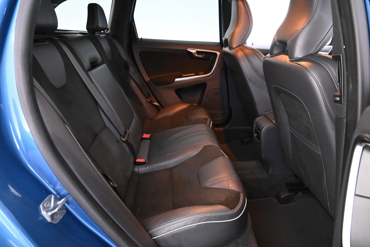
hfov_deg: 73.7
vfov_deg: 53.1
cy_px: 124
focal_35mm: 24
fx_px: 247
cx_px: 185
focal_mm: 16
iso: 6400
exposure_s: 1/25
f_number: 3.5
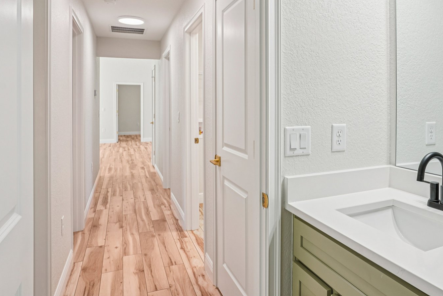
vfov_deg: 49.0
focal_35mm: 26
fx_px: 320
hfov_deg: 67.8
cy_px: 107
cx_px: 290
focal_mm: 17
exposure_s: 1/13
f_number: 8
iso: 100
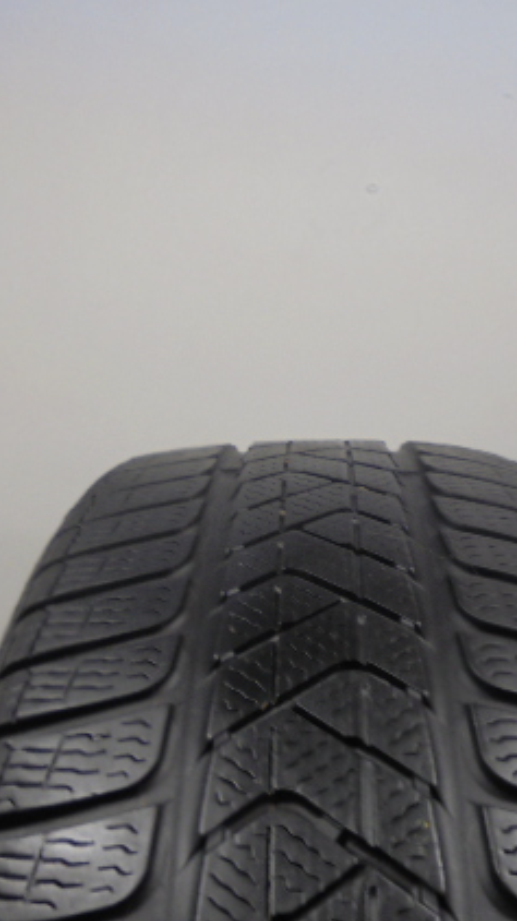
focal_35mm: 43
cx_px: 277
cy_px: 519
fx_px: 1049
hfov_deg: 27.7
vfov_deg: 47.3
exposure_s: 1/30
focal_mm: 4.6
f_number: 3.5
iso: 100
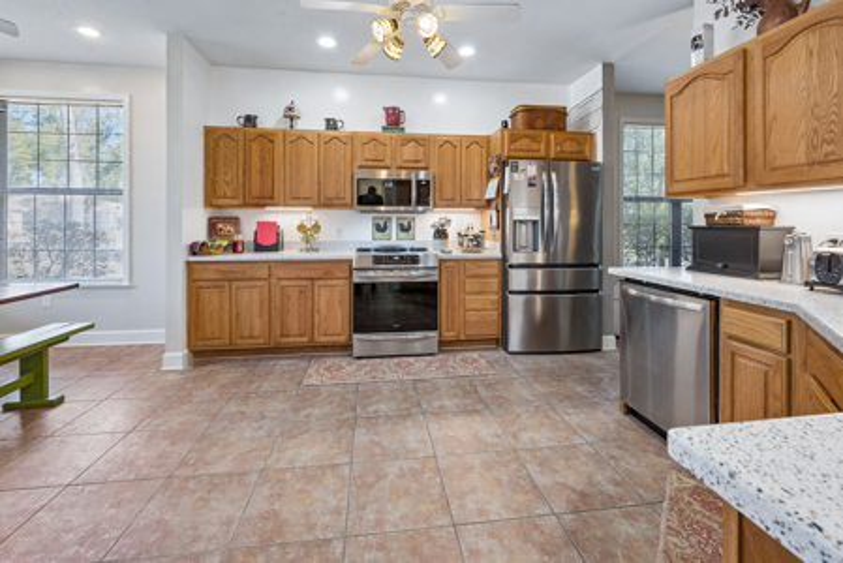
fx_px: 328
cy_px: 282
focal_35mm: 14
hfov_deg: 104.2
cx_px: 422
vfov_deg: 81.3
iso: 400
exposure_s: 1/30
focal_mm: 14
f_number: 9
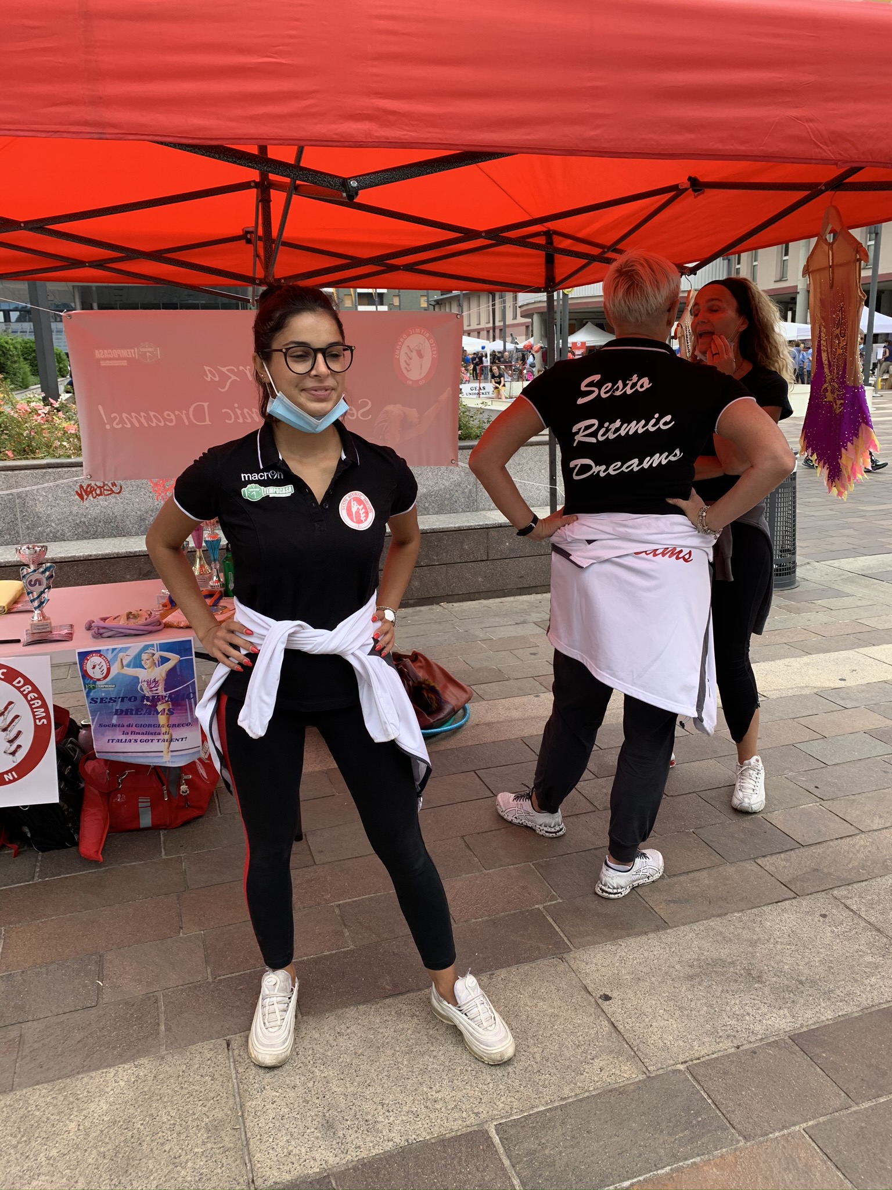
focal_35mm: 26
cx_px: 446
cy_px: 595
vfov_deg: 67.3
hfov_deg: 53.1
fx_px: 893
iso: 25
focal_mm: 4.25
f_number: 1.8
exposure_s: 1/651
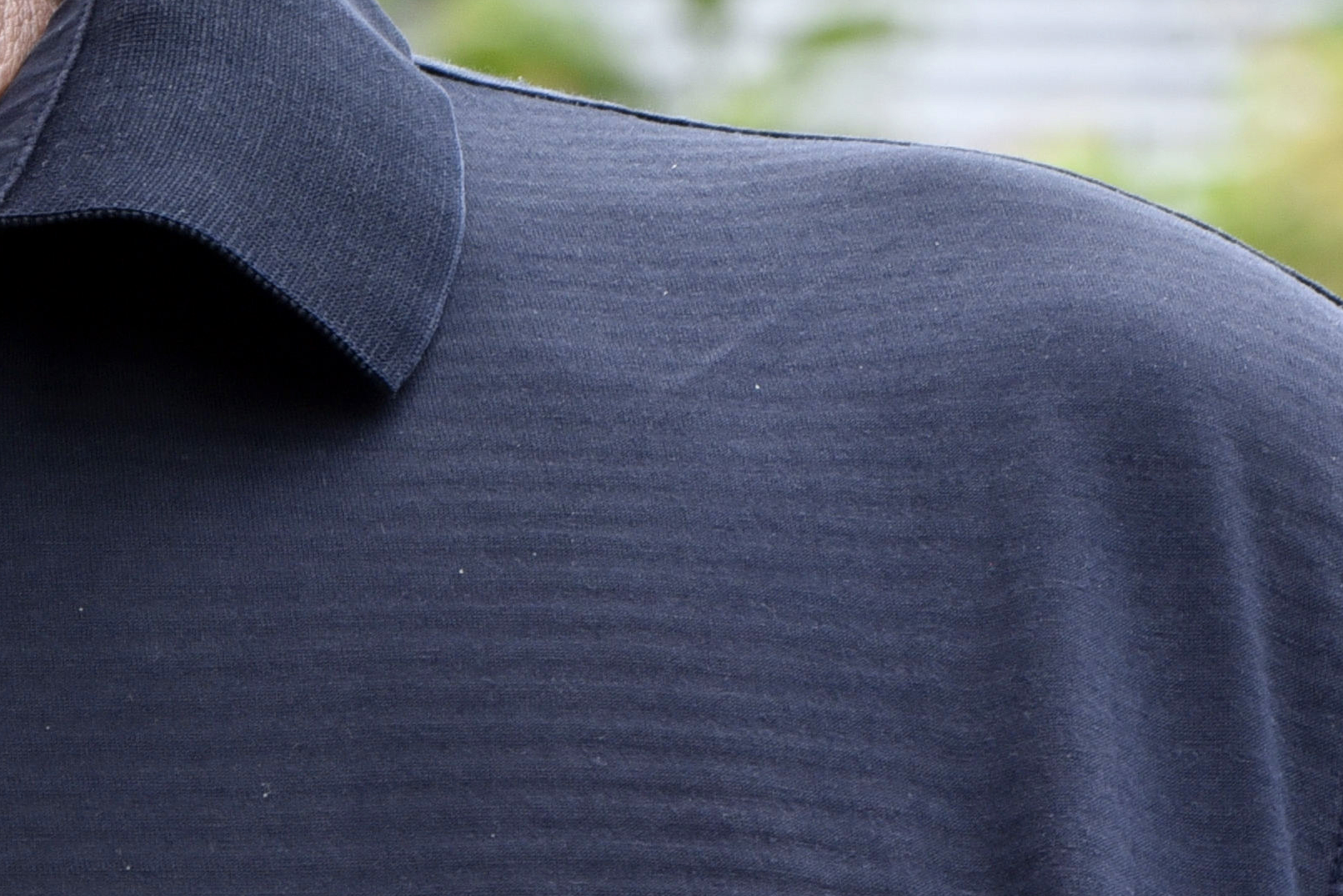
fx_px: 27873
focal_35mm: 747
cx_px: -477
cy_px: -775
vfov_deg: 1.8
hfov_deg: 2.8
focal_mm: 200
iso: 500
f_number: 14
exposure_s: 1/250
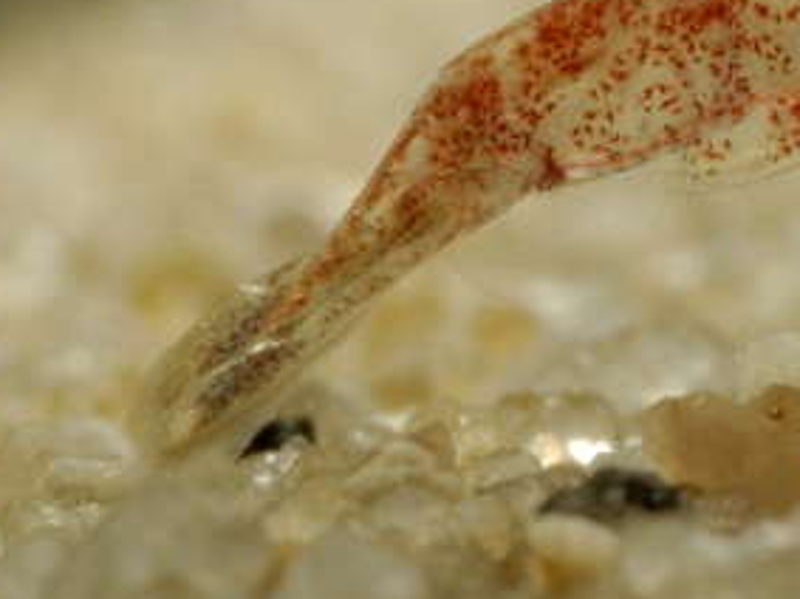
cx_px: 1739
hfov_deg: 2.9
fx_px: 15547
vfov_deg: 2.2
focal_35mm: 673
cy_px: -466
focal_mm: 100
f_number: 32
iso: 100
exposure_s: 1/125
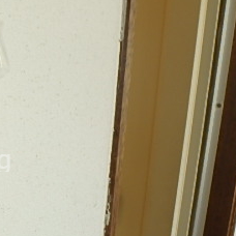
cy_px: 159
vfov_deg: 32.5
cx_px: -55
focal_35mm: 52
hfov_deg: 28.2
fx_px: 401
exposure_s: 1/60
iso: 125
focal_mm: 3.7
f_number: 3.5
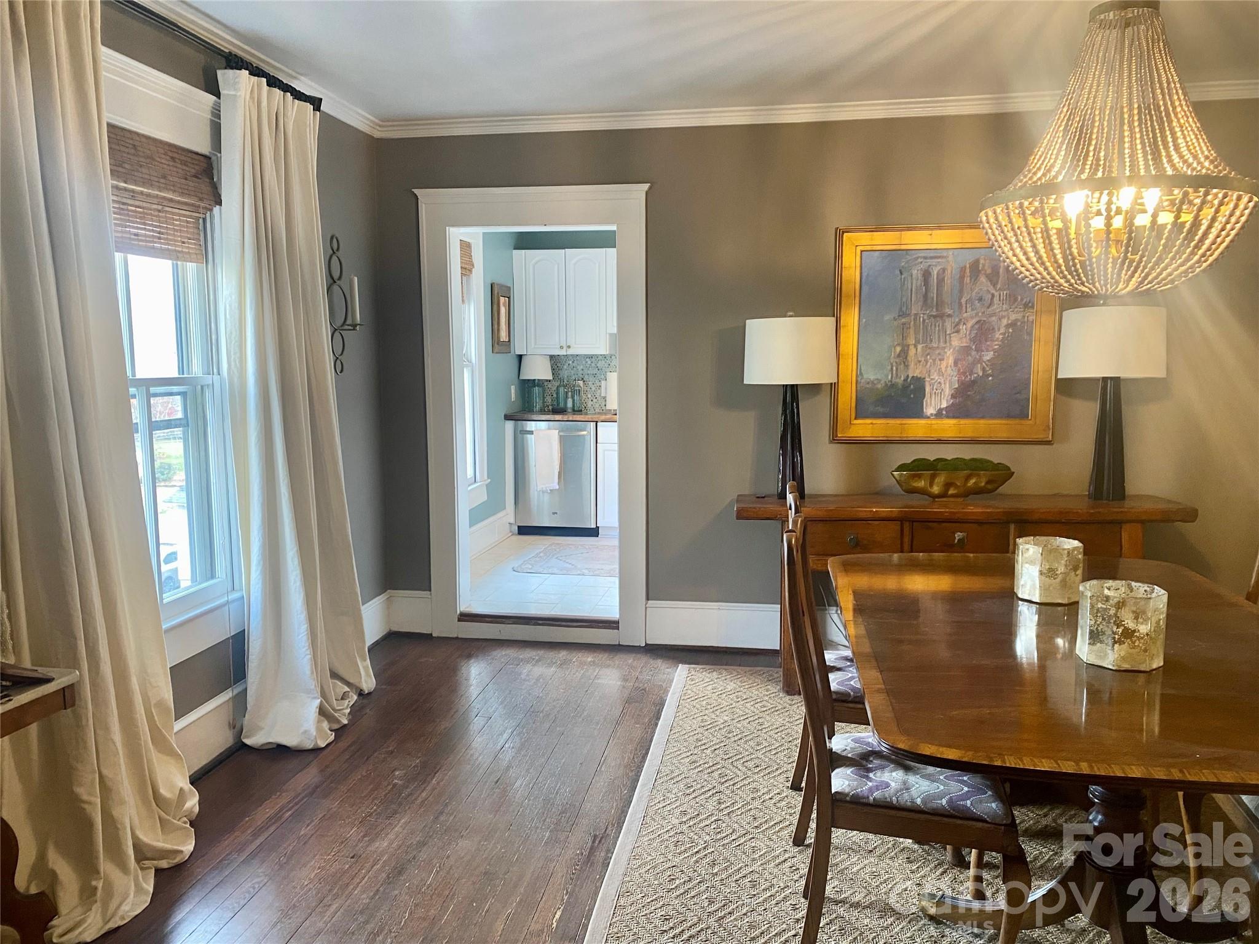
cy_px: 472
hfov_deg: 67.3
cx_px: 630
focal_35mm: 26
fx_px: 946
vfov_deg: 53.1
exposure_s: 1/60
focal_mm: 4.25
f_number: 1.8
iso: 250
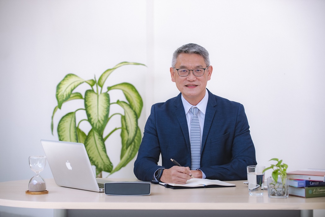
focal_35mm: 105
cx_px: 162
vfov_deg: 13.1
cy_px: 108
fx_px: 948
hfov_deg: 19.4
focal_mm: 105
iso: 125
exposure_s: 1/250
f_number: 4.5
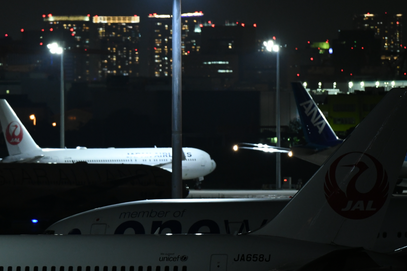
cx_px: 67
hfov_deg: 2.8
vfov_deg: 1.9
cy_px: 133
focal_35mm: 736
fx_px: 8320
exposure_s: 1/30
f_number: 2.8
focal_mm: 300
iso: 1600
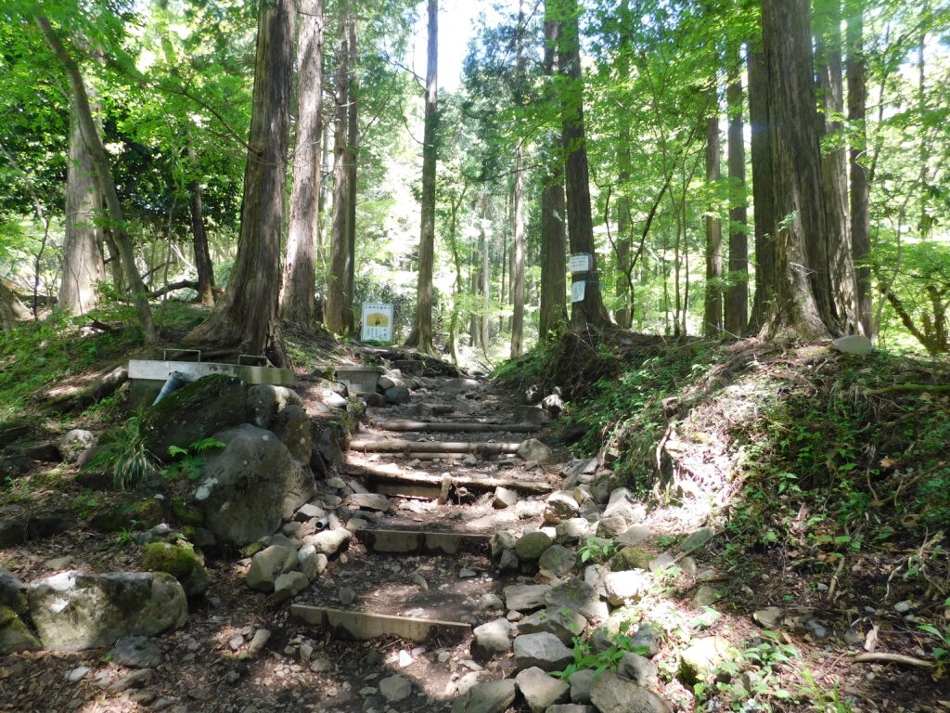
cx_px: 475
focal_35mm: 23
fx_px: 631
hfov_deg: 73.9
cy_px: 356
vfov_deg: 58.9
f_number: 3
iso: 125
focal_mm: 4
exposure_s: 1/40
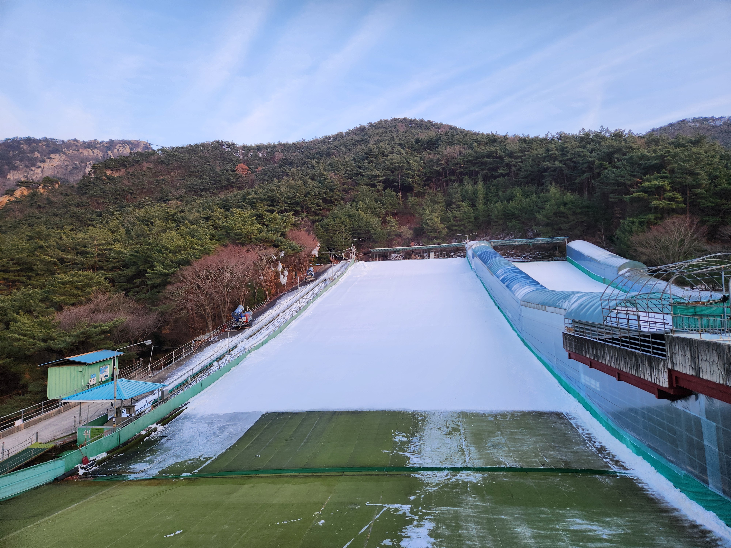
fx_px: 486
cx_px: 366
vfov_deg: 58.9
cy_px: 274
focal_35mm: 23
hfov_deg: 73.9
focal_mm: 5.4
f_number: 1.8
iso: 50
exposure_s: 1/180
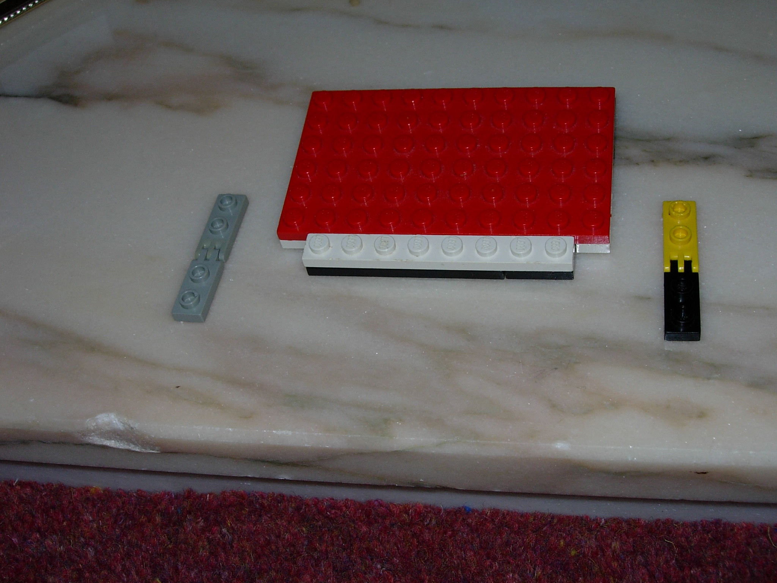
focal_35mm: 51
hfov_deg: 37.5
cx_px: 388
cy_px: 292
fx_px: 1145
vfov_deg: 28.6
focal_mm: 10.6
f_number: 5.4
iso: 79
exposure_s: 1/64
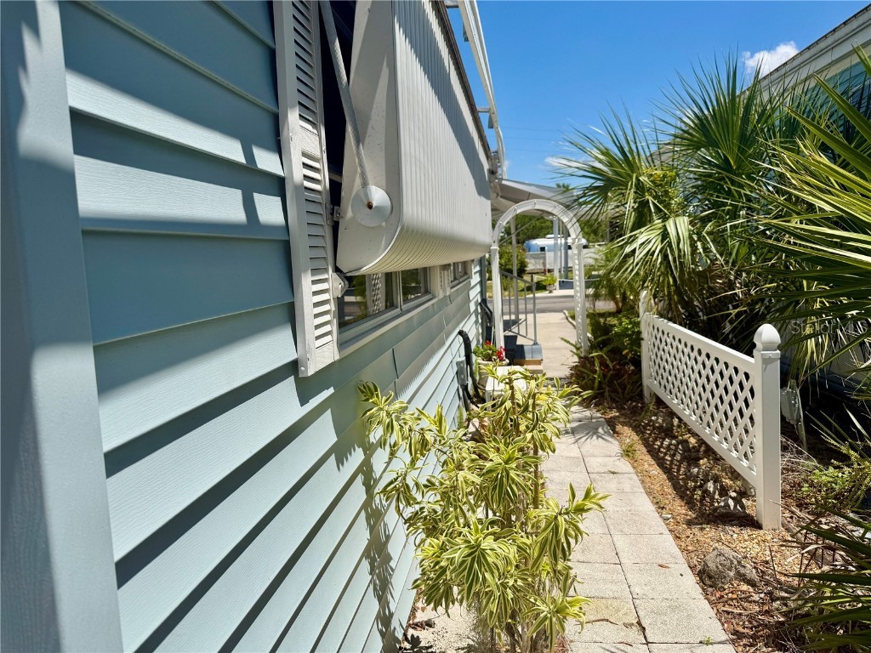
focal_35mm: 24
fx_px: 604
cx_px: 436
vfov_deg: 56.8
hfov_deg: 71.6
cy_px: 326
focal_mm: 6.76
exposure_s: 1/8130
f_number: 1.78
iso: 80
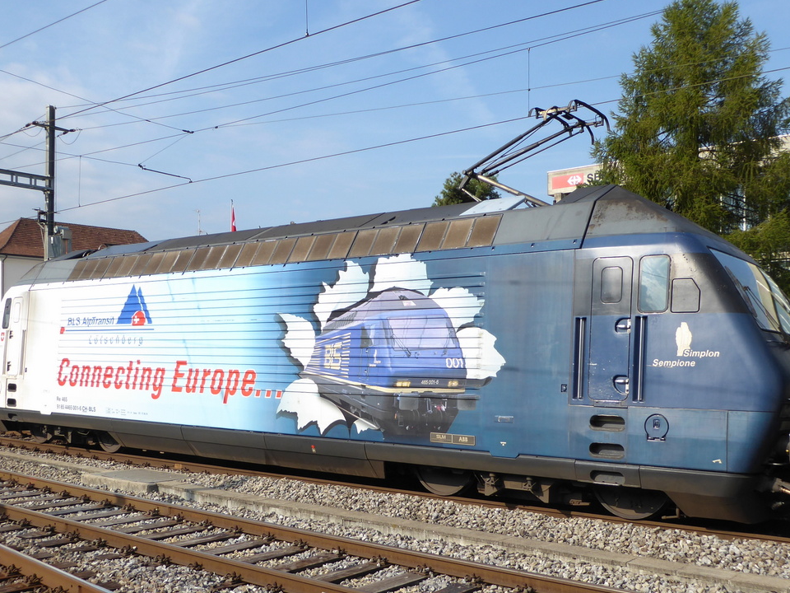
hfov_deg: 46.8
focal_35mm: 40
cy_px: 359
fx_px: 913
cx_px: 383
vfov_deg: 35.8
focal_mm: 5.4
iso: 80
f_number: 3.5
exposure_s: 1/500
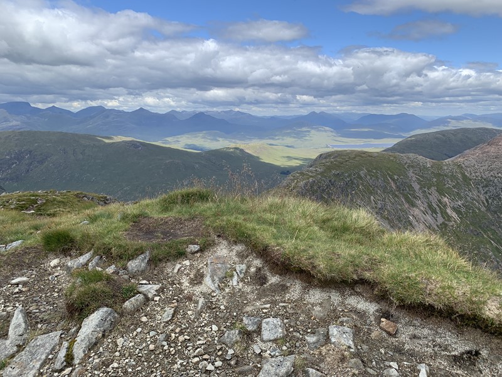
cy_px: 188
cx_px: 251
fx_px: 377
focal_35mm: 26
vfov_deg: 53.1
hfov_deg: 67.3
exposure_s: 1/1880
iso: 25
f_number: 1.8
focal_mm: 4.25
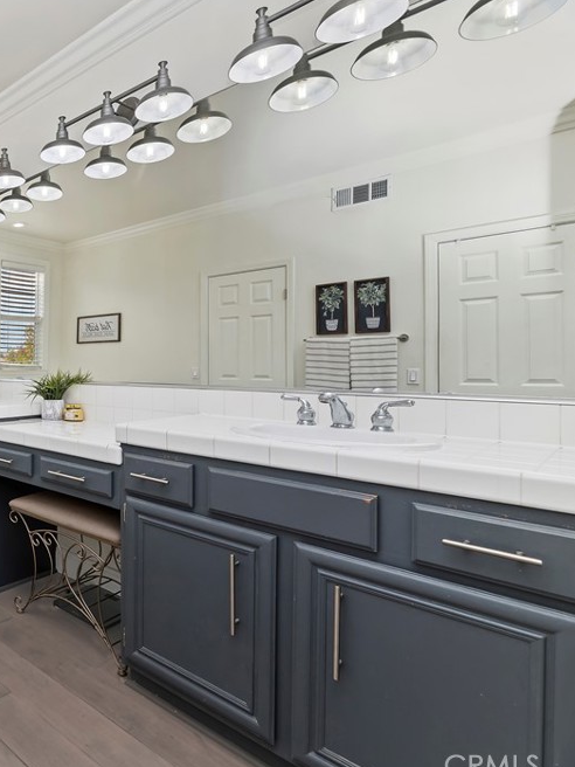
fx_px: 465
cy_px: 384
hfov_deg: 49.9
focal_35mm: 21
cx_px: -15
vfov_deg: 79.0
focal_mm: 14
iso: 500
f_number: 10
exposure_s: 1/200
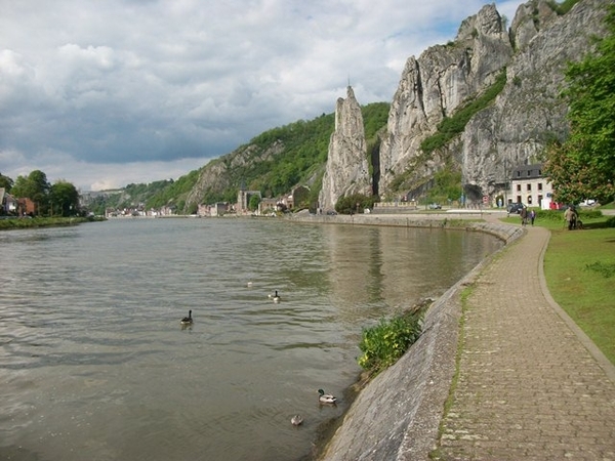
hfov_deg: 56.8
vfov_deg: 44.2
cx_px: 308
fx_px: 569
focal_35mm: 32
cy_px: 230
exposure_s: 1/200
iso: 80
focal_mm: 5.7
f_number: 8.8
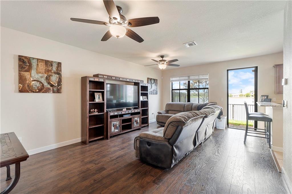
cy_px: 97
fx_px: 122
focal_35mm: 15
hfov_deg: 100.4
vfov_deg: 77.3
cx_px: 146
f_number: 11
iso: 160
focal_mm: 10
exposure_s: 1/4
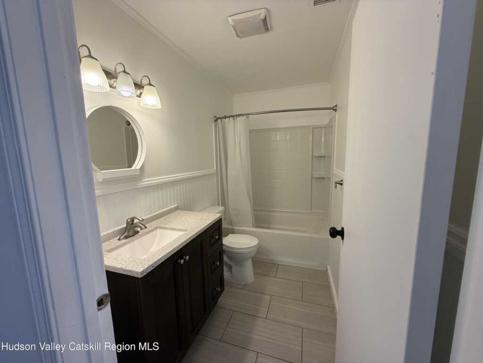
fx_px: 195
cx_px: 242
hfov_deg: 102.1
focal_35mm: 14
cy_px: 182
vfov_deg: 85.7
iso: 160
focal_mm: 2.22
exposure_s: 1/120
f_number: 2.2
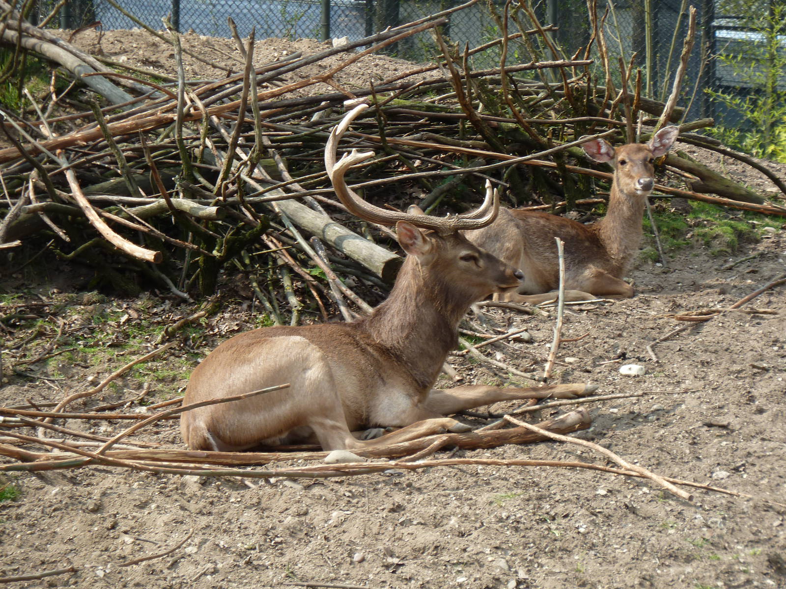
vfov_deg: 6.1
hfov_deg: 8.2
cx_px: 393
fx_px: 5495
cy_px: 294
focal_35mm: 242
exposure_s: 1/200
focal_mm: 39.7
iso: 80
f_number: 4.7
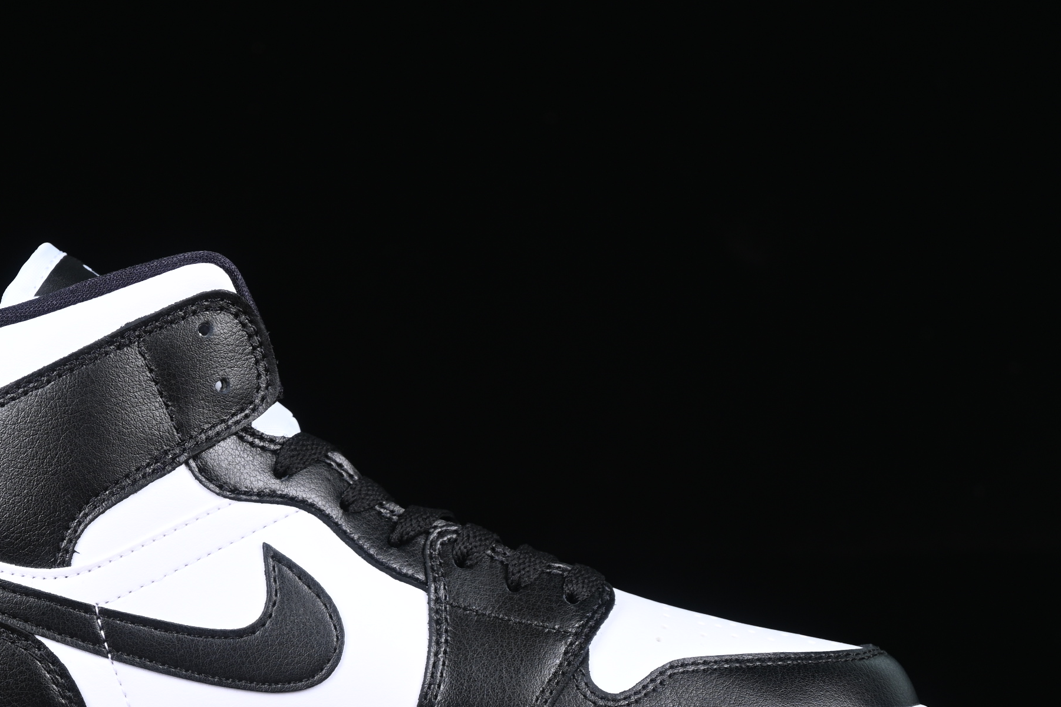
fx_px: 3419
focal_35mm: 116
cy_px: 530
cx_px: 352
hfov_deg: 17.6
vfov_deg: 11.8
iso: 160
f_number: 6.3
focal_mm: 50
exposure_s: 1/60
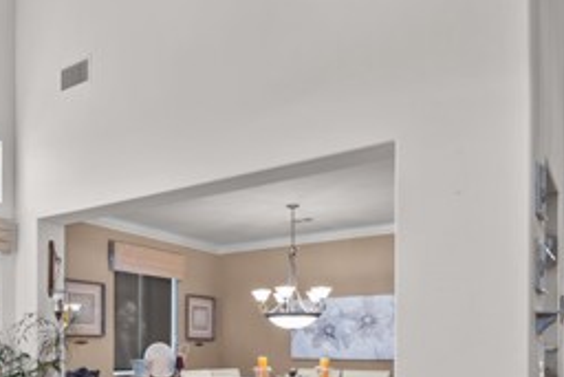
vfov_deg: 35.0
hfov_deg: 52.1
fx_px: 549
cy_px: 360
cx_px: 143
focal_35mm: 35
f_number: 9
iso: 100
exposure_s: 6
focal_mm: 14
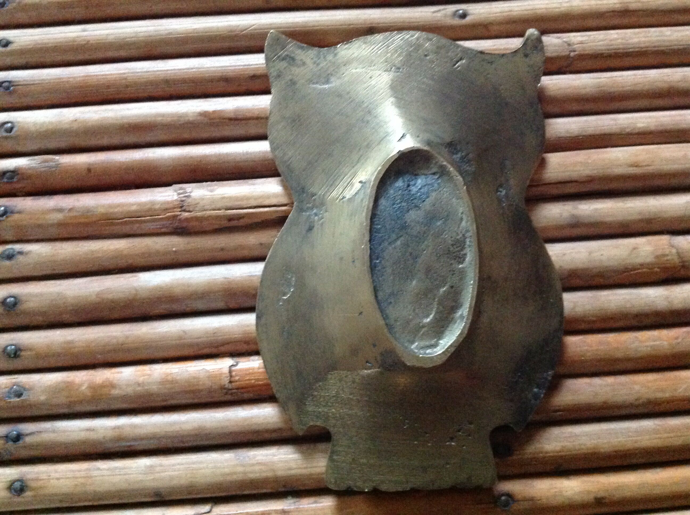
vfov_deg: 40.6
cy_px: 258
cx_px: 345
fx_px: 697
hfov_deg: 52.7
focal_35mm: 35
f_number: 2.4
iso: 800
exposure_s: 1/15
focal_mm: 4.28
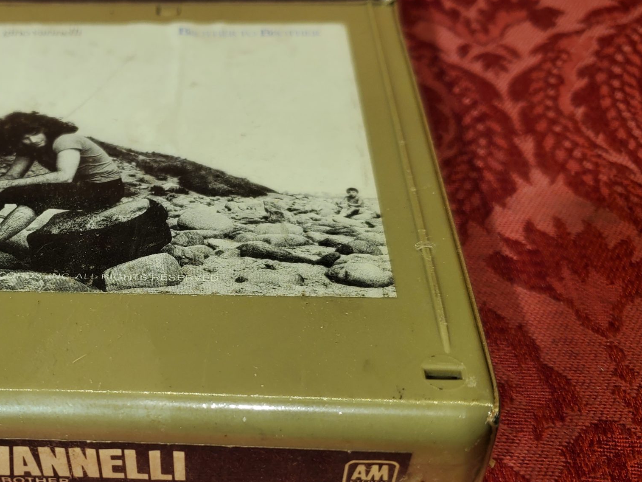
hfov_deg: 41.4
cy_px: 276
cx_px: 144
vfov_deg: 32.8
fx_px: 816
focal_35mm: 44
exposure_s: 1/151
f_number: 1.5
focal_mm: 4.3
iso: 50
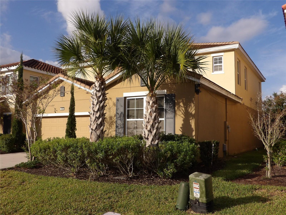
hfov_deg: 55.4
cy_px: 108
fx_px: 273
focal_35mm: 33
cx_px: 143
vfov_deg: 42.9
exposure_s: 1/935
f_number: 3.6
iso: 100
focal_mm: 5.9
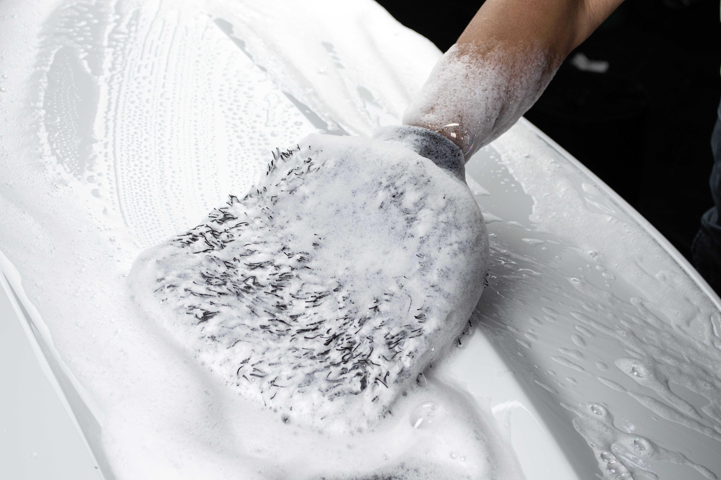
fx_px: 1282
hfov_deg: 31.4
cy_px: 243
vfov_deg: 21.2
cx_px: 357
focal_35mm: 64
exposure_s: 1/200
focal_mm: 42
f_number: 5.6
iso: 200
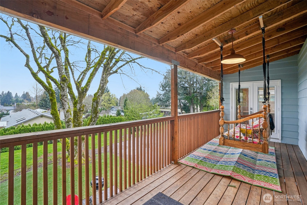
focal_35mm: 16
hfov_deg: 96.7
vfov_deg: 73.7
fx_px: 136
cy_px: 102
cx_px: 154
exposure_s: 1/20
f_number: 8
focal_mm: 16
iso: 400
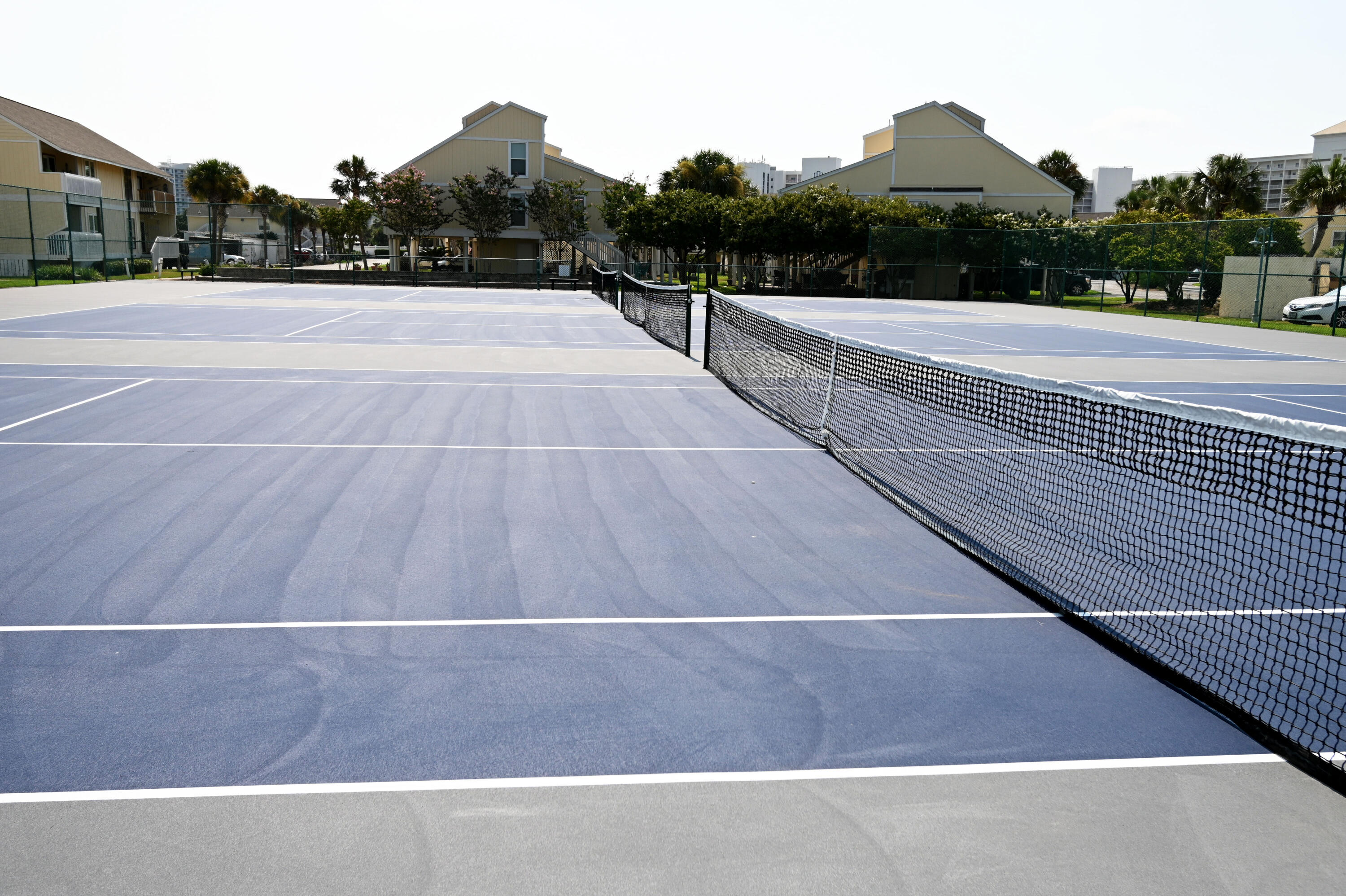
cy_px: 448
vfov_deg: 43.6
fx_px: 1121
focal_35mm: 30
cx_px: 673
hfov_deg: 62.0
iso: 100
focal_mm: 20
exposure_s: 1/500
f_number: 8
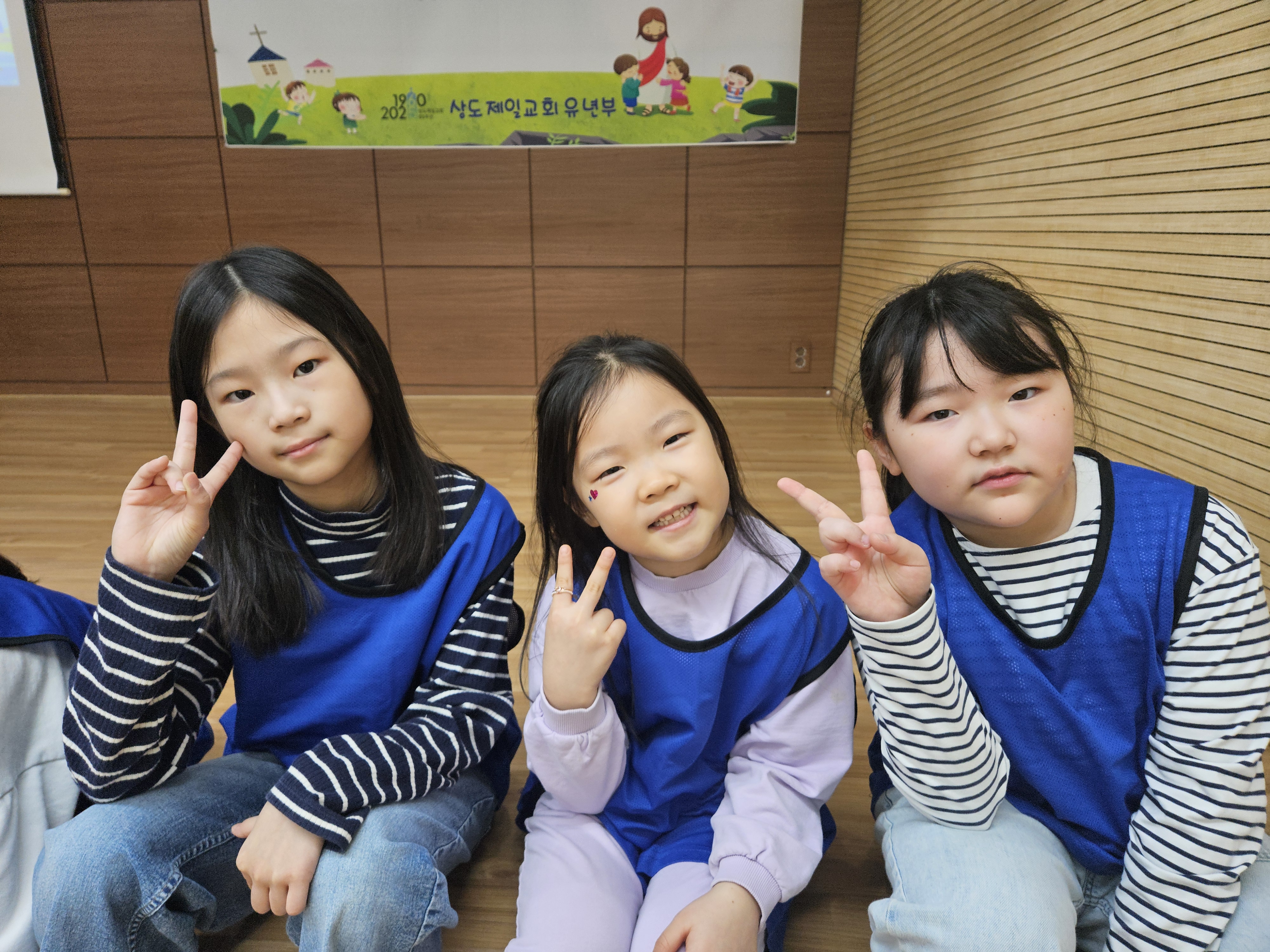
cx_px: 635
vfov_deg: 58.9
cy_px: 476
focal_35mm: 23
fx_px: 844
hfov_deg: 73.9
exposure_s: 1/120
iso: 80
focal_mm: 5.4
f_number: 1.8
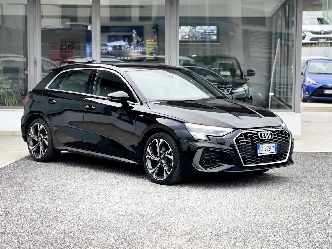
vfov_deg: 21.0
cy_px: 117
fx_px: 671
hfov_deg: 27.8
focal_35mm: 70
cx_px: 154
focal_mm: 7.5
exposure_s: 1/121
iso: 64
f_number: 2.2
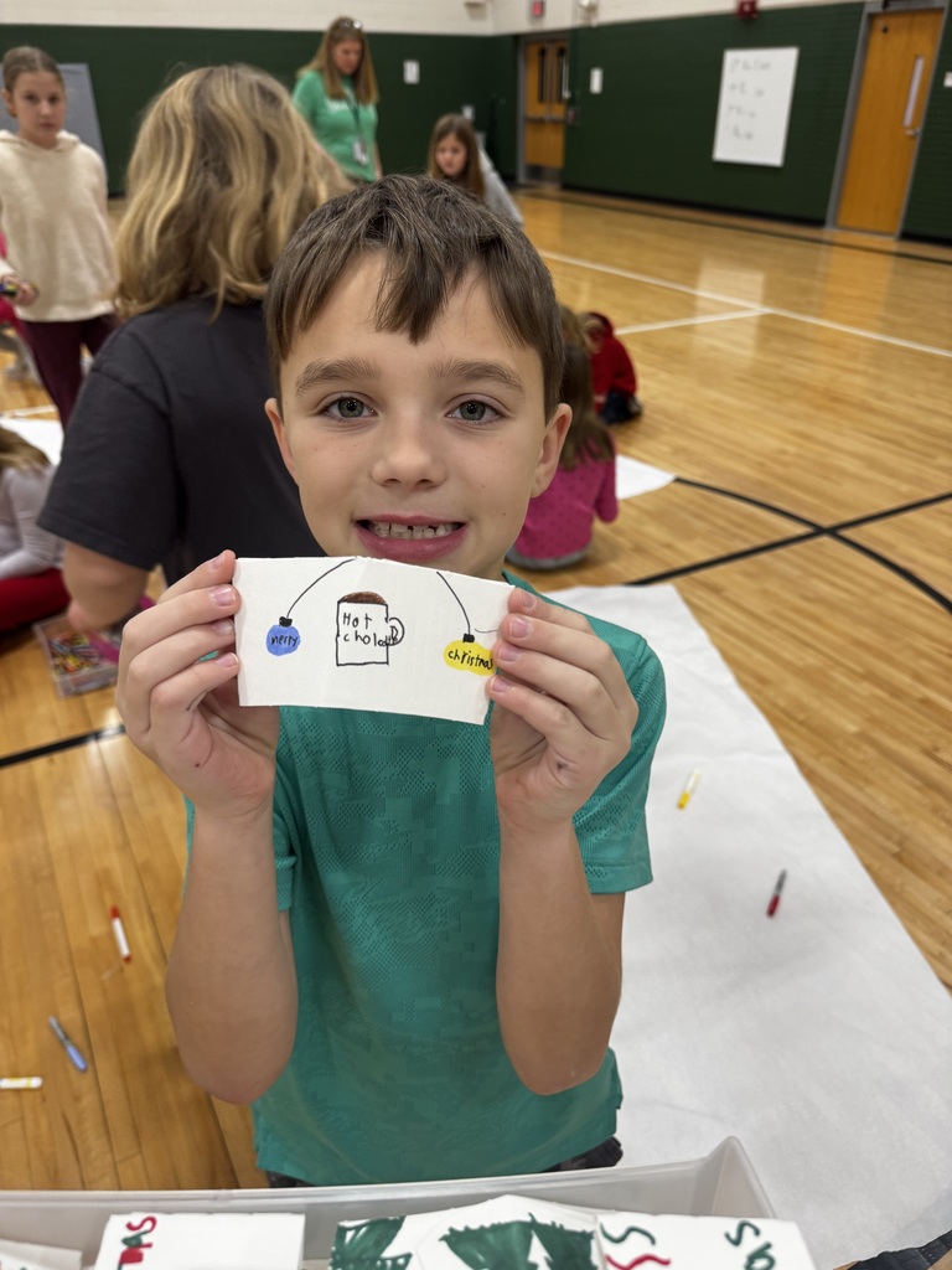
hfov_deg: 56.8
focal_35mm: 24
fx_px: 880
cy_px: 635
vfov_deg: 71.6
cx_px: 476
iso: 160
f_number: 1.78
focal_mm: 6.76
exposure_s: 1/120
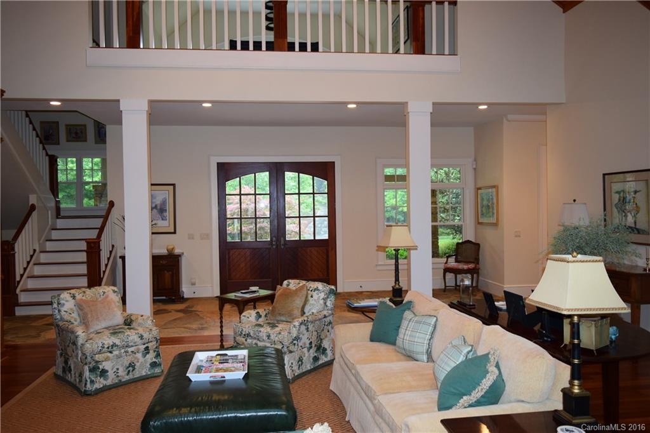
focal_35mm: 27
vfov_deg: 47.9
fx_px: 487
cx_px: 325
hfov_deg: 67.4
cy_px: 216
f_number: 4.5
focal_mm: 18
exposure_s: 1/80
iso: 800
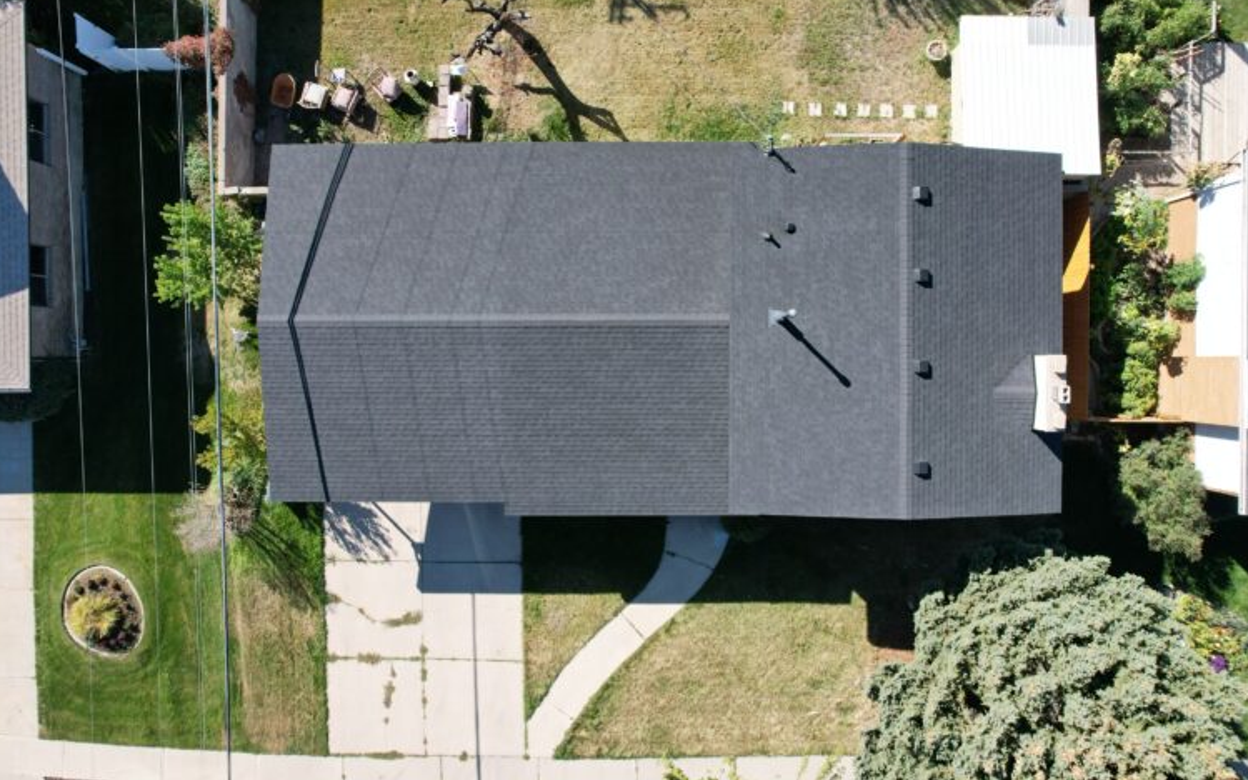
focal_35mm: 23
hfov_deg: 77.2
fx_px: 782
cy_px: 355
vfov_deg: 52.9
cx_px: 635
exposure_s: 1/1250
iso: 130
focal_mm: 8.38
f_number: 2.8
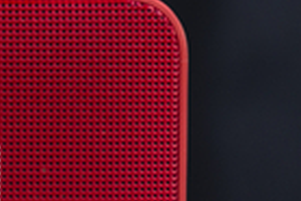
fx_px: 4595
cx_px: -522
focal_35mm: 549
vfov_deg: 2.5
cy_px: 67
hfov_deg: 3.7
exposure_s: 1/125
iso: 320
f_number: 4.5
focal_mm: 85
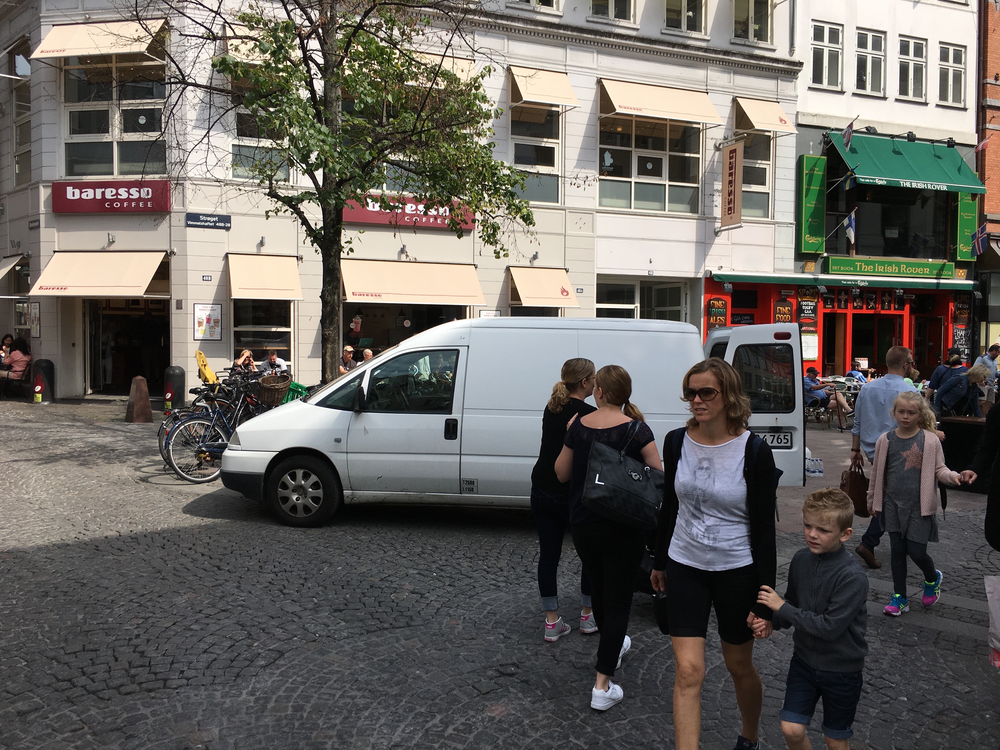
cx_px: 500
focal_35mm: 29
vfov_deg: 48.2
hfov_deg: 61.7
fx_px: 838
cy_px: 375
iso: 25
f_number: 2.2
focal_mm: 4.15
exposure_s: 1/1832
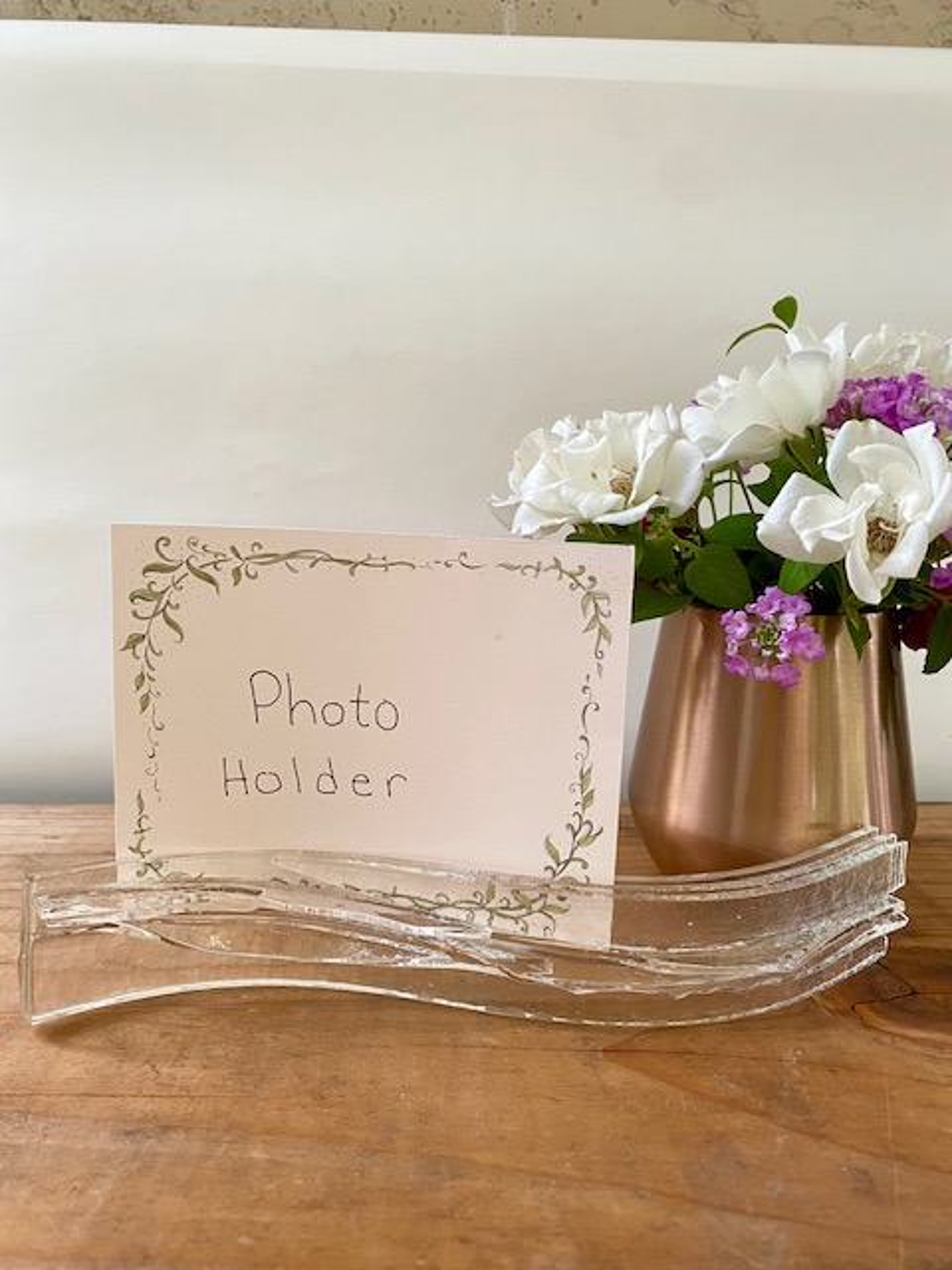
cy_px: 635
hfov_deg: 53.1
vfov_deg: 67.3
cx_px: 476
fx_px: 953
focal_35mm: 26
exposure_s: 1/60
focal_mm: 4.25
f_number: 1.8
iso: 160
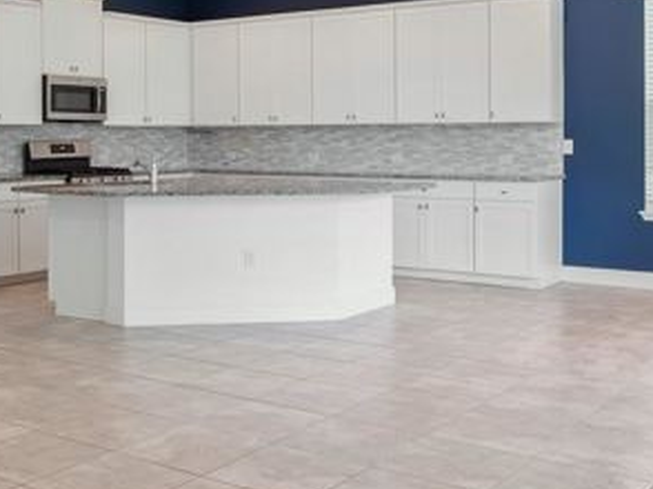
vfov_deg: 29.9
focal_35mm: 48
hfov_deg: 39.5
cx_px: 254
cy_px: 147
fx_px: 905
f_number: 5.6
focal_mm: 10
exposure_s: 1/60
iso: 3200
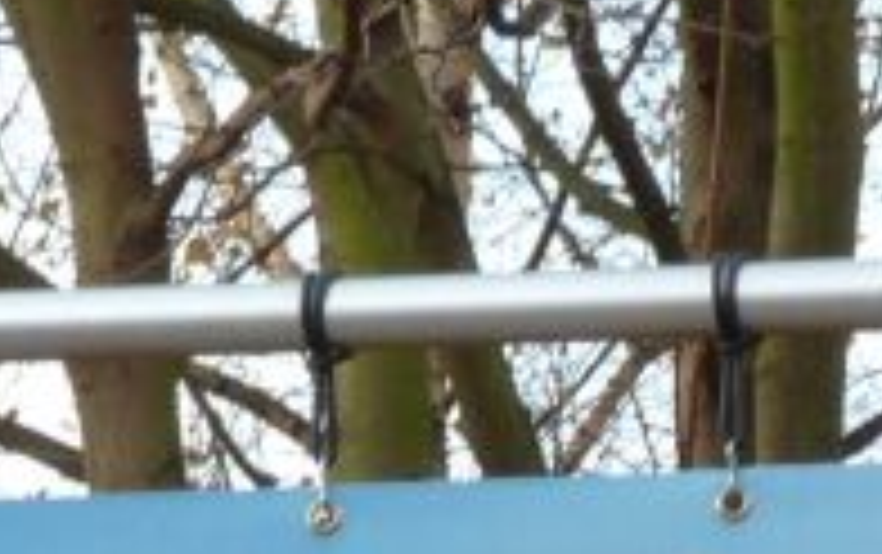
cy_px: 1657
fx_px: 8928
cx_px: 598
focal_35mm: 371
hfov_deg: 5.7
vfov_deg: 3.5
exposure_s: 1/125
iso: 80
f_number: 4.1
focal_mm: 11
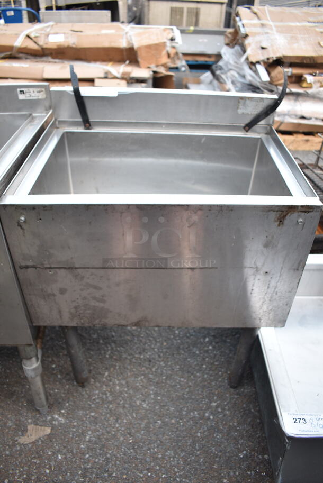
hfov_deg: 48.0
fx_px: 363
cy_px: 242
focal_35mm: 27
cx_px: 162
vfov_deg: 67.3
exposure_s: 1/30
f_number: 3.5
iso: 500
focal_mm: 18
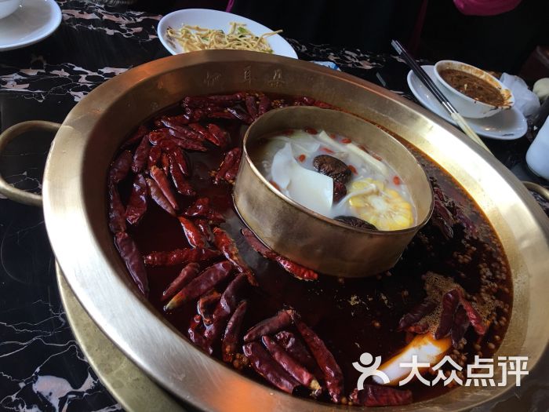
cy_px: 206
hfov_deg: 61.7
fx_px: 460
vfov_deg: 48.2
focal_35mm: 29
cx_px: 274
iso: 50
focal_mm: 4.15
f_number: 2.2
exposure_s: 1/33
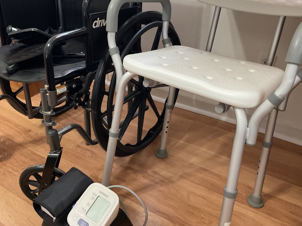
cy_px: 105
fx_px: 288
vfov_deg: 42.9
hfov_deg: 55.4
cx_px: 151
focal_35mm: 33
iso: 250
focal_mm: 3
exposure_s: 1/40
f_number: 1.8
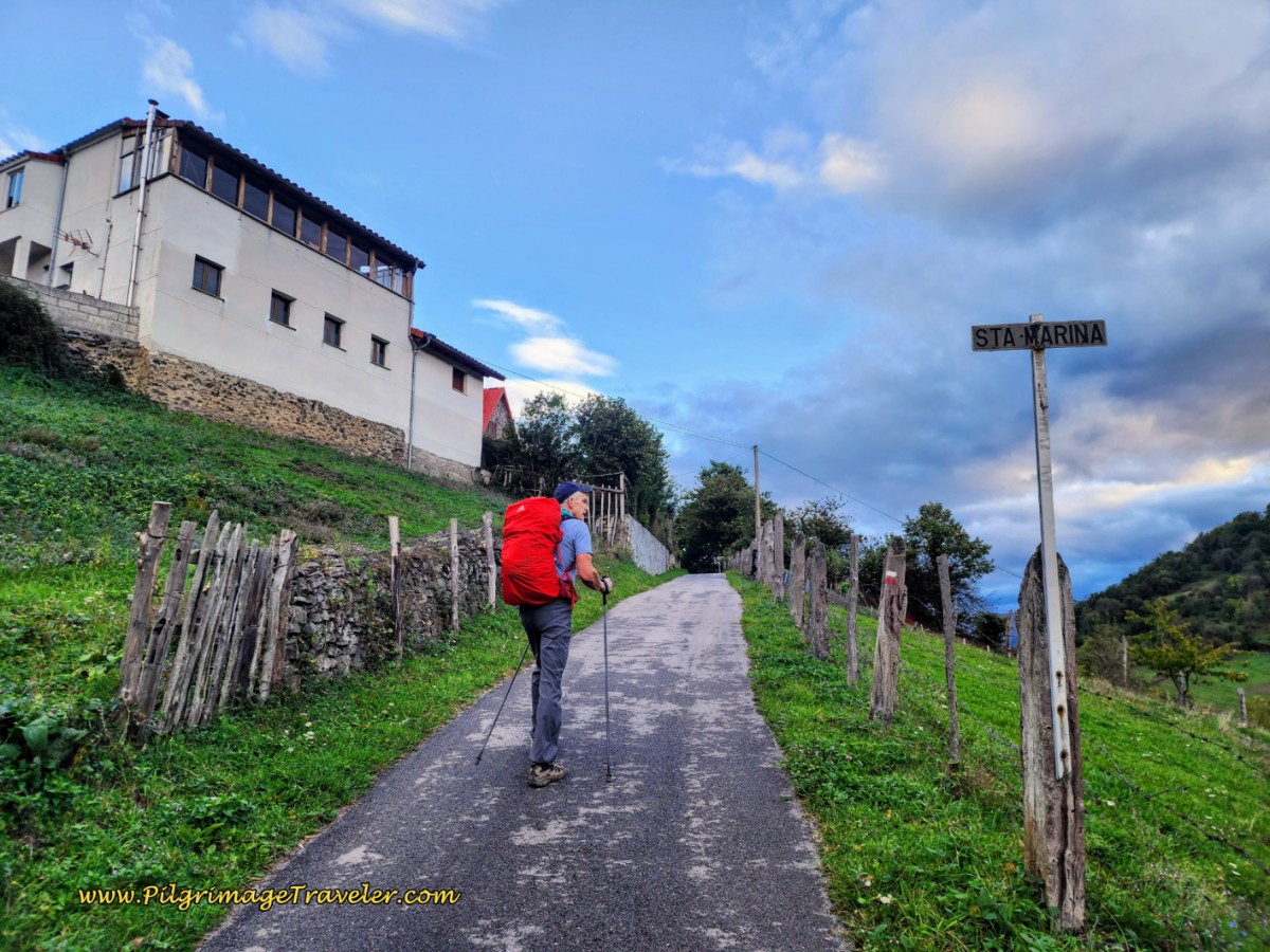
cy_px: 476
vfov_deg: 58.9
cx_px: 635
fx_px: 844
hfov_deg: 73.9
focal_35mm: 23
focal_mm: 6.4
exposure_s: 1/180
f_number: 1.8
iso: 25
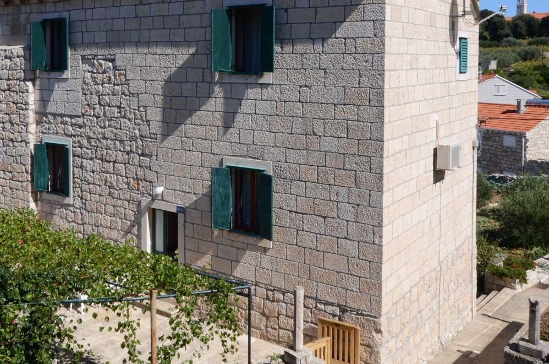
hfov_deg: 48.3
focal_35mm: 40
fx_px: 609
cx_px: 229
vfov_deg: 32.4
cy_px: 74
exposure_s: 1/160
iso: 100
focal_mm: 13
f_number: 11
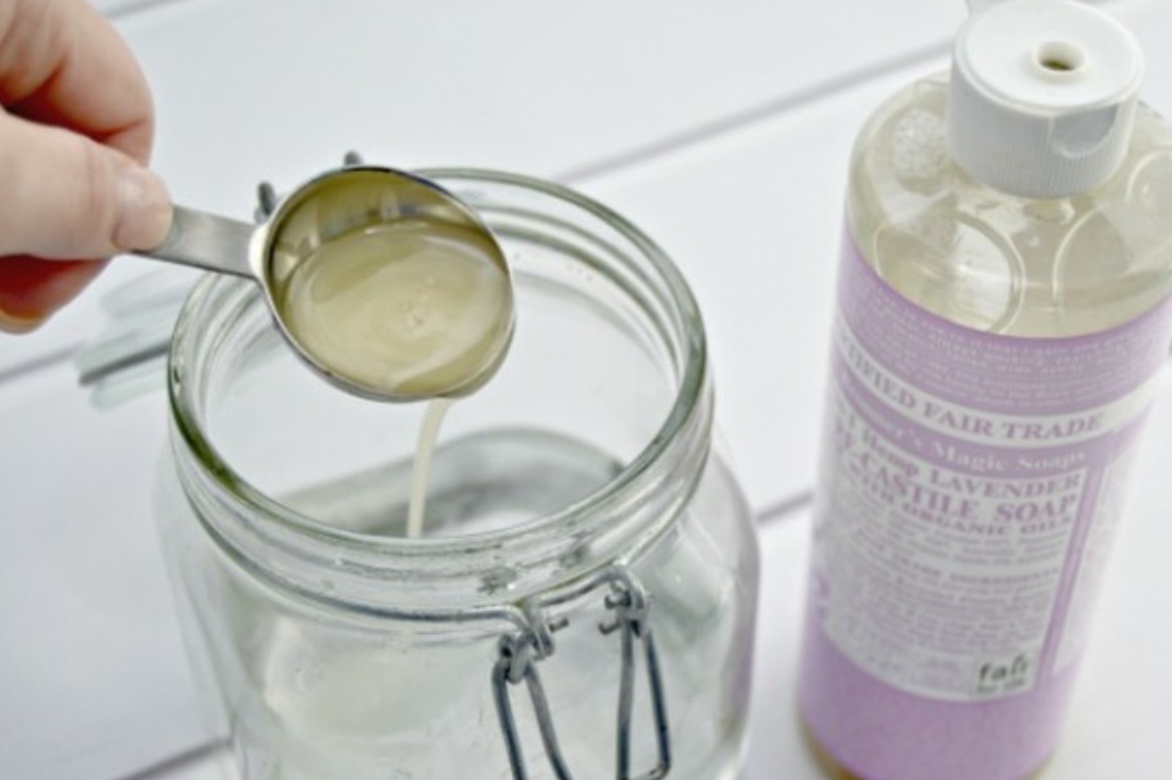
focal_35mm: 65
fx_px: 2115
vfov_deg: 20.9
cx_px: 644
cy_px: 419
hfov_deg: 31.0
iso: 180
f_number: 4.8
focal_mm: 38
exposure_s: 1/125
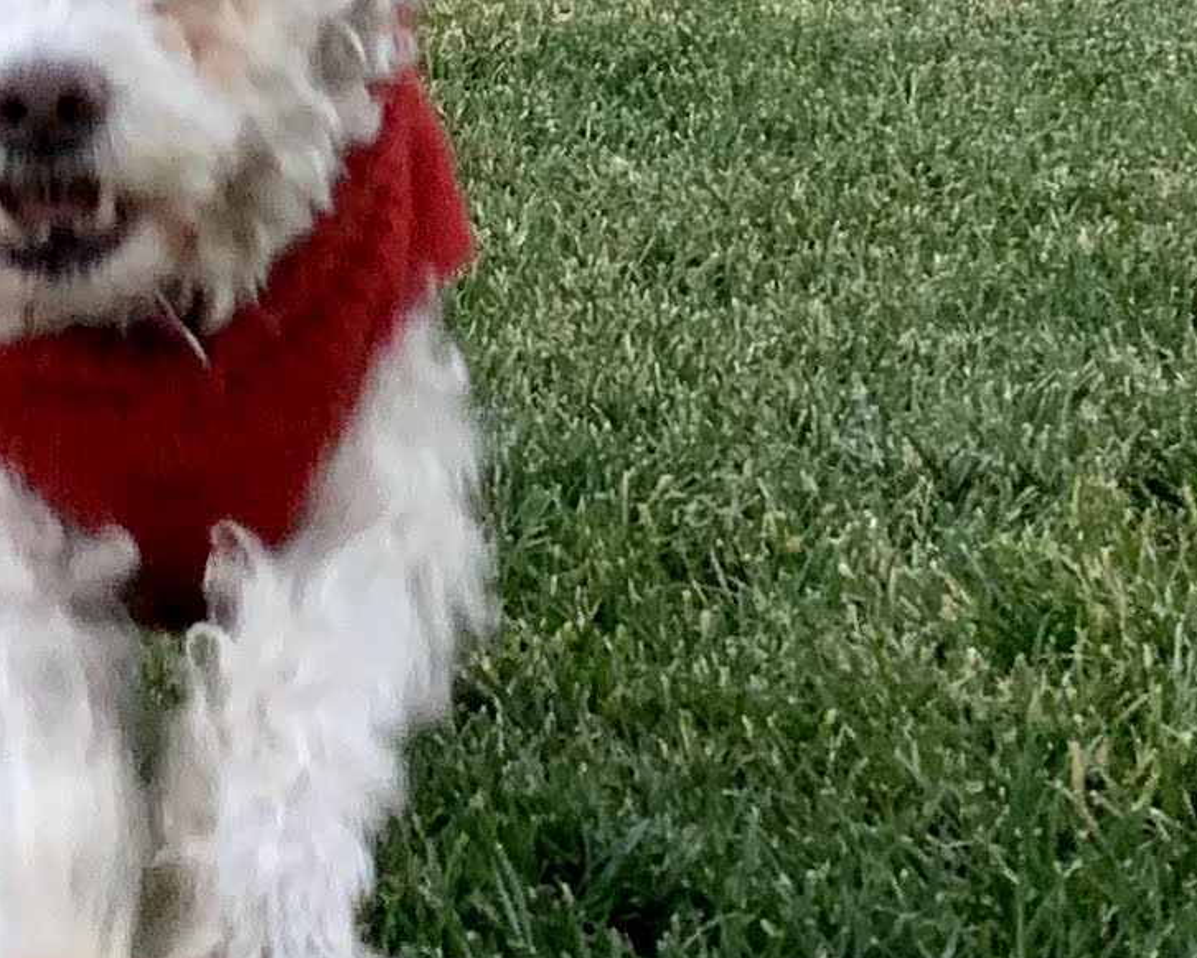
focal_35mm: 141
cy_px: -358
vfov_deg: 10.7
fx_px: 4996
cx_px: 206
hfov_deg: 13.6
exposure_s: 1/121
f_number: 1.8
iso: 64
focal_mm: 4.25
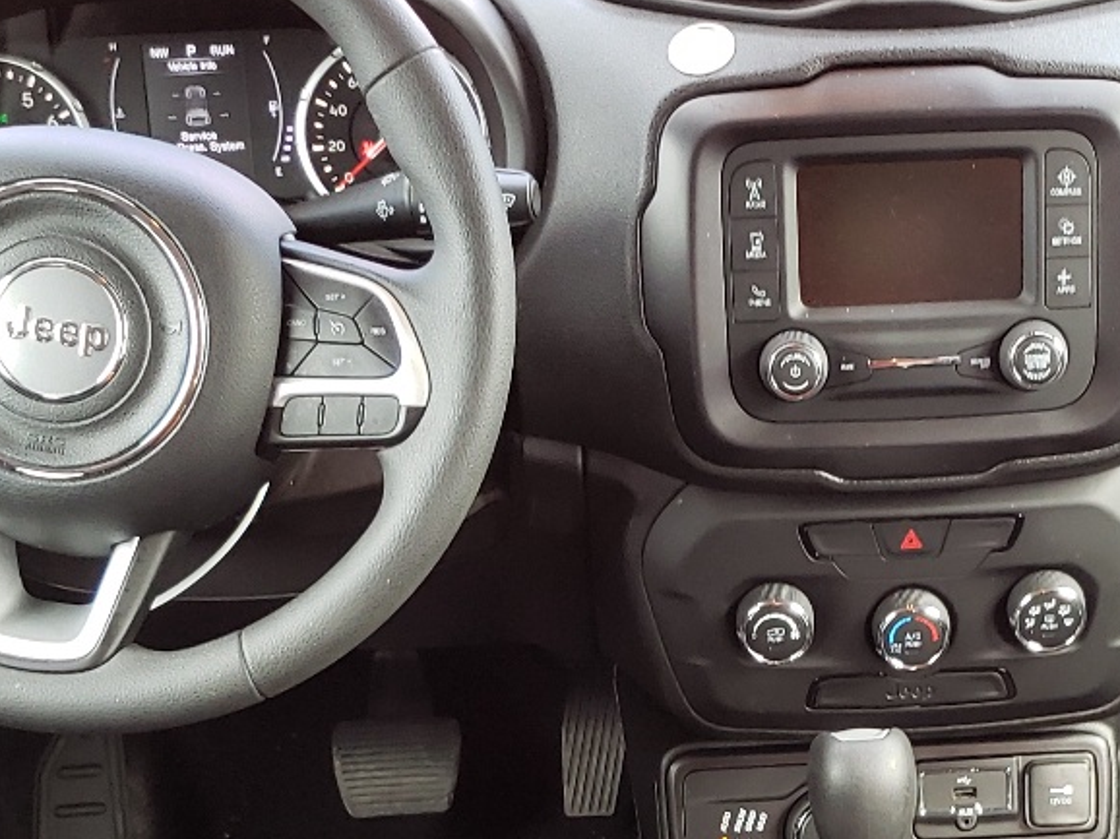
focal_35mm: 72
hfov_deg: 26.7
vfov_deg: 19.7
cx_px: 820
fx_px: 2329
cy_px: 870
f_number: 1.5
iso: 81
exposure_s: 1/60.2
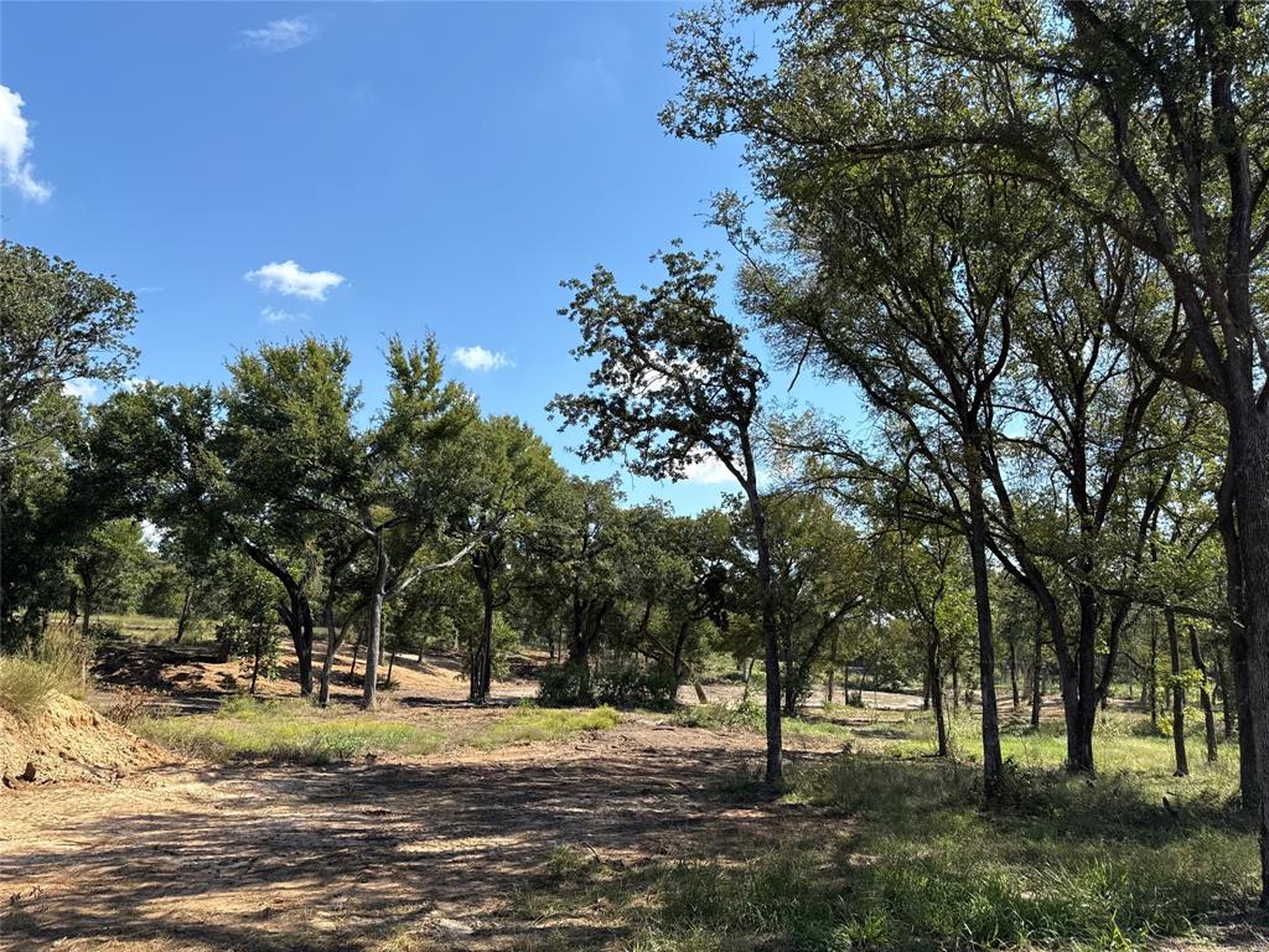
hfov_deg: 71.6
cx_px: 634
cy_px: 476
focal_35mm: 24
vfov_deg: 56.8
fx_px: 880
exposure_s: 1/3279
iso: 80
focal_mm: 6.76
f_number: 1.78
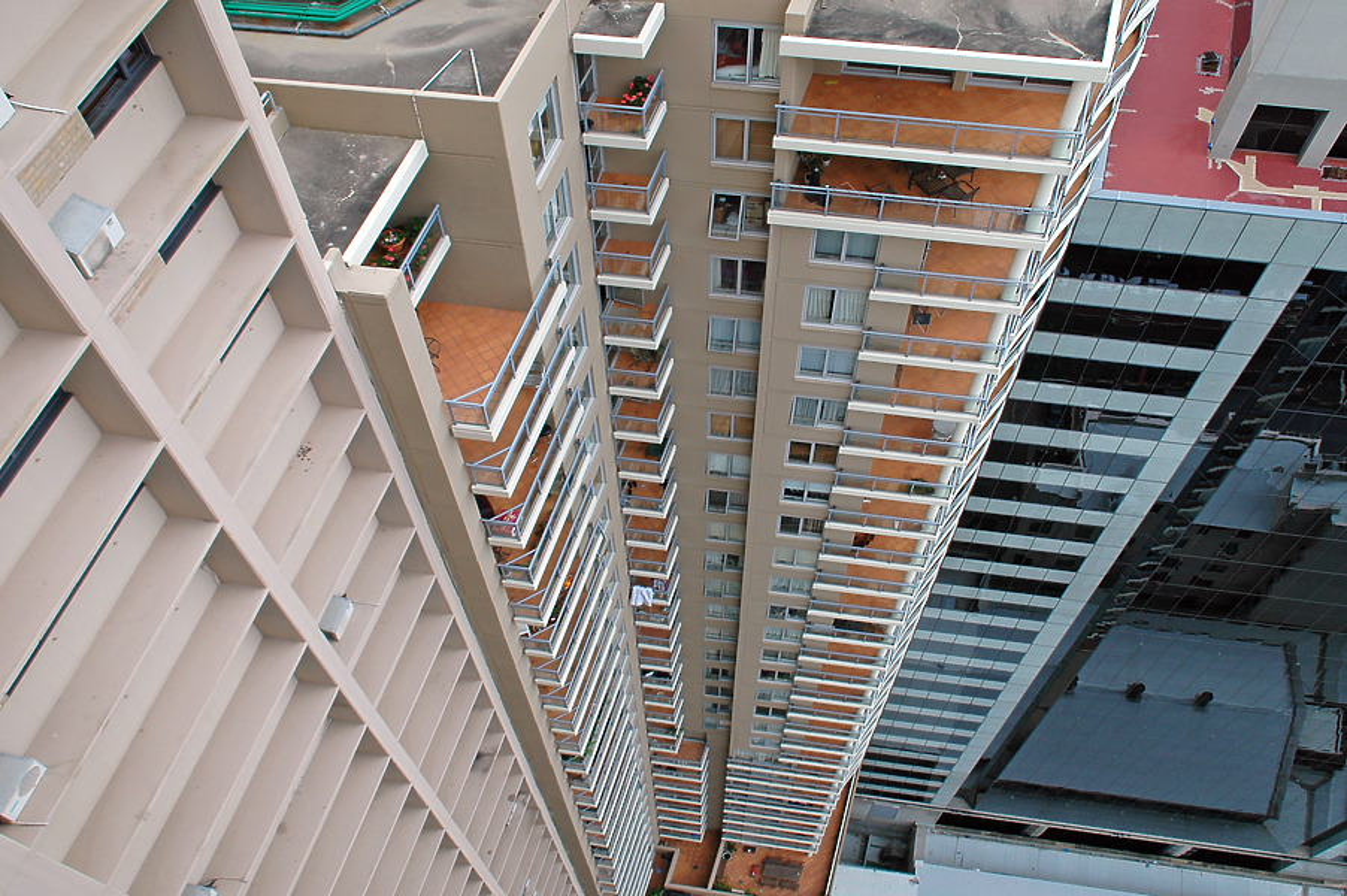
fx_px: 1234
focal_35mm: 33
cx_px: 674
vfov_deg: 39.9
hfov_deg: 57.3
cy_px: 448
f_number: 8
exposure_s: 1/250
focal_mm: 22
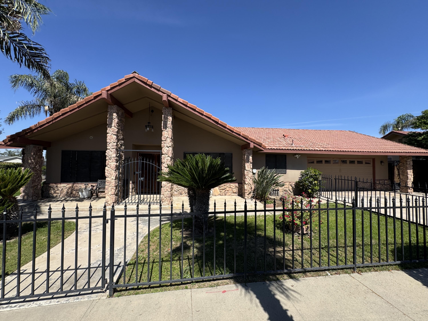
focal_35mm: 14
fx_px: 173
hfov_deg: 102.1
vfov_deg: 85.7
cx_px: 214
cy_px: 160
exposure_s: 1/1370
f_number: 2.2
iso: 40
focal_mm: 2.22
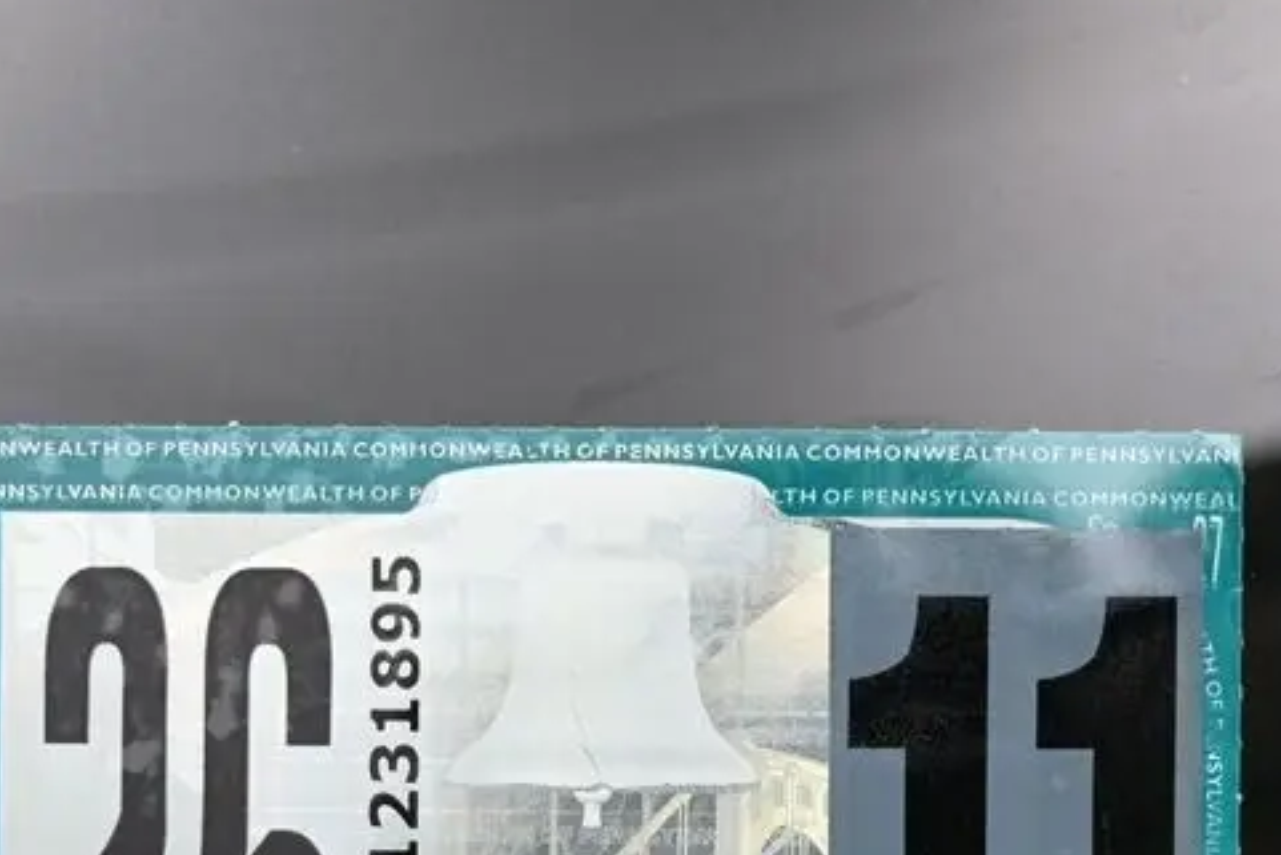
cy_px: 862
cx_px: 676
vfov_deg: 16.1
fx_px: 2954
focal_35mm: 83
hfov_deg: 24.5
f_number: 4.5
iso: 320
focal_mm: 26
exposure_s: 1/250
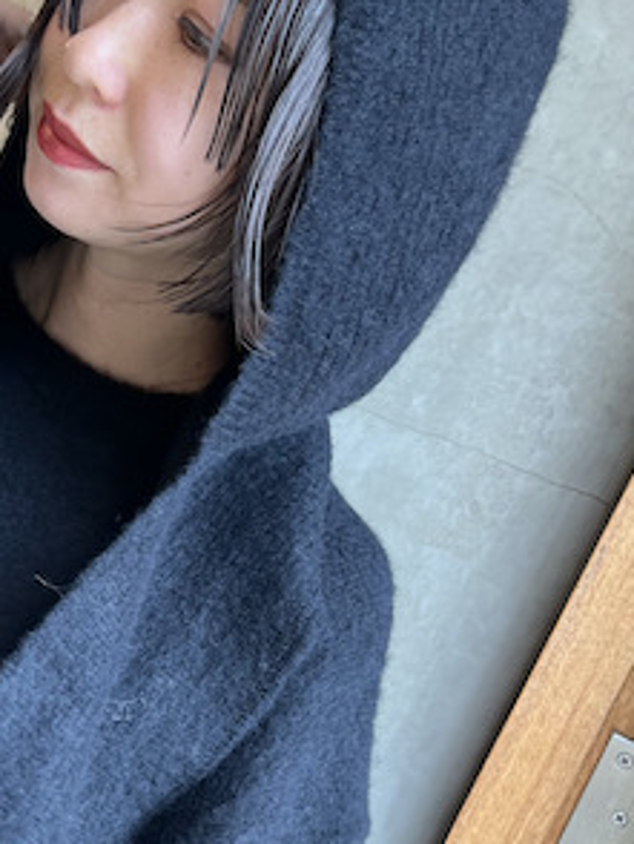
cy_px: 563
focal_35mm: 62
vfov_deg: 30.9
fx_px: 1512
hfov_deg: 23.0
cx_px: 43
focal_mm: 5.7
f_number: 1.5
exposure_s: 1/120
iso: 100
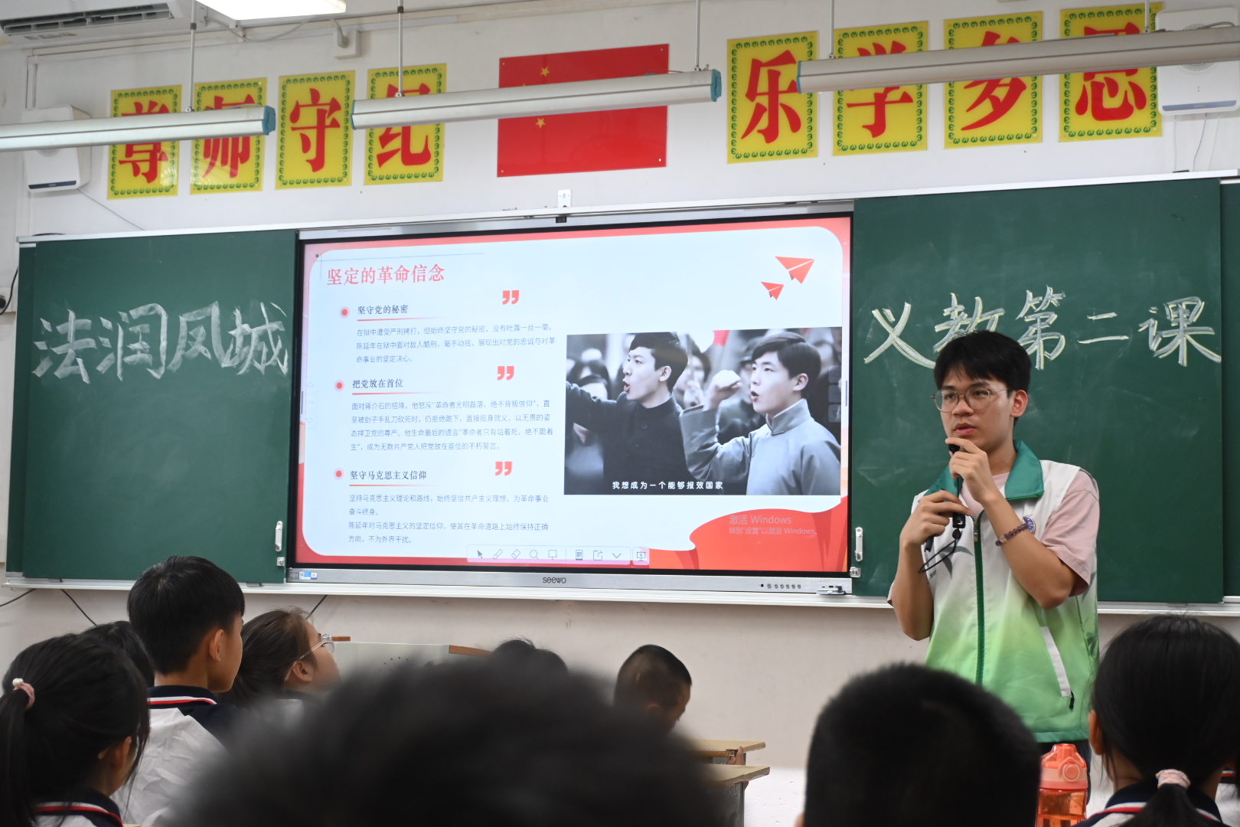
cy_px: 414
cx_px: 620
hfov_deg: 35.9
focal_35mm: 56
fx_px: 1912
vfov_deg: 24.4
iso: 800
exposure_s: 1/80
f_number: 5.6
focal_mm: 37
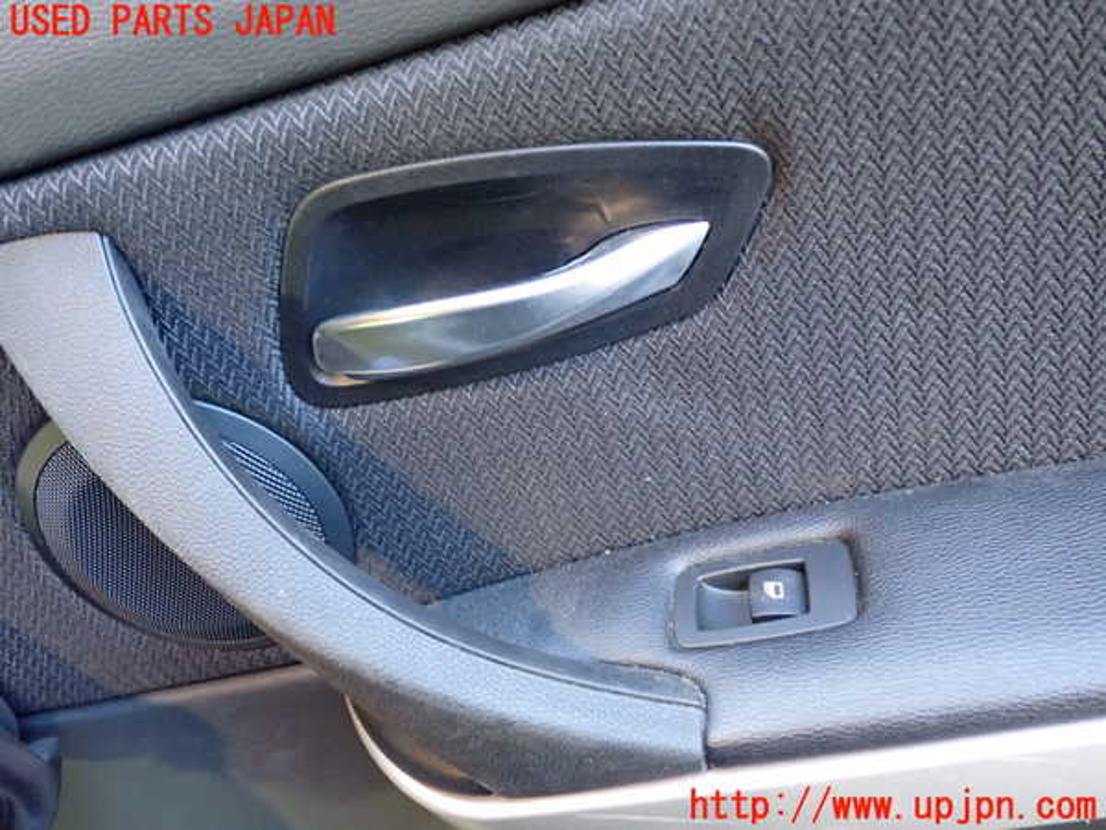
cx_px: 553
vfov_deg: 46.8
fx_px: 959
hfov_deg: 60.0
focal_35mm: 30
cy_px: 415
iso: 500
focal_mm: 5.4
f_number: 2.3
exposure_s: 1/30
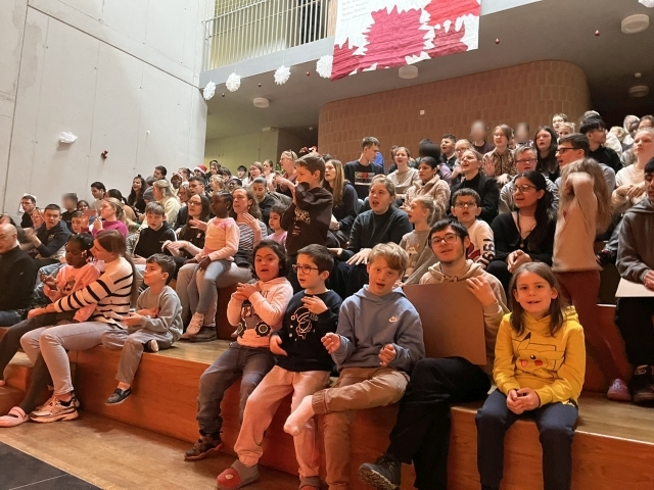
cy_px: 245
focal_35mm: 26
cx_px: 327
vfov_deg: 53.1
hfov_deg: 67.3
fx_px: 491
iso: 800
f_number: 1.6
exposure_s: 1/25
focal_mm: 5.1
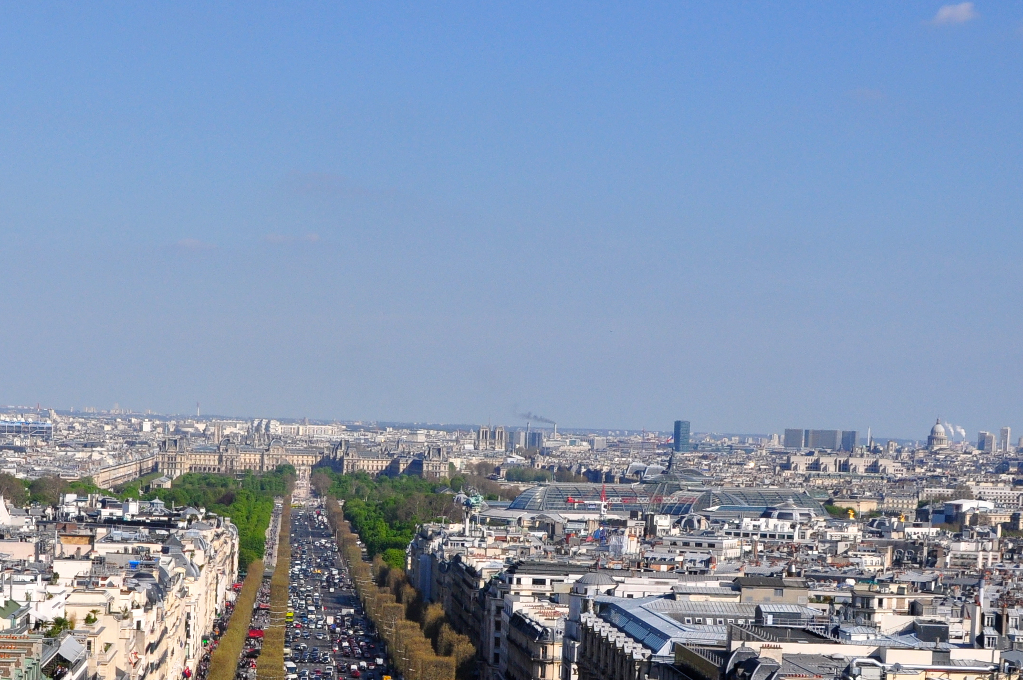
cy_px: 629
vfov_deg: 15.0
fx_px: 2554
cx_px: 301
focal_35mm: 90
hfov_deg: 22.5
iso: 400
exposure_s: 1/640
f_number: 13
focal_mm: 30
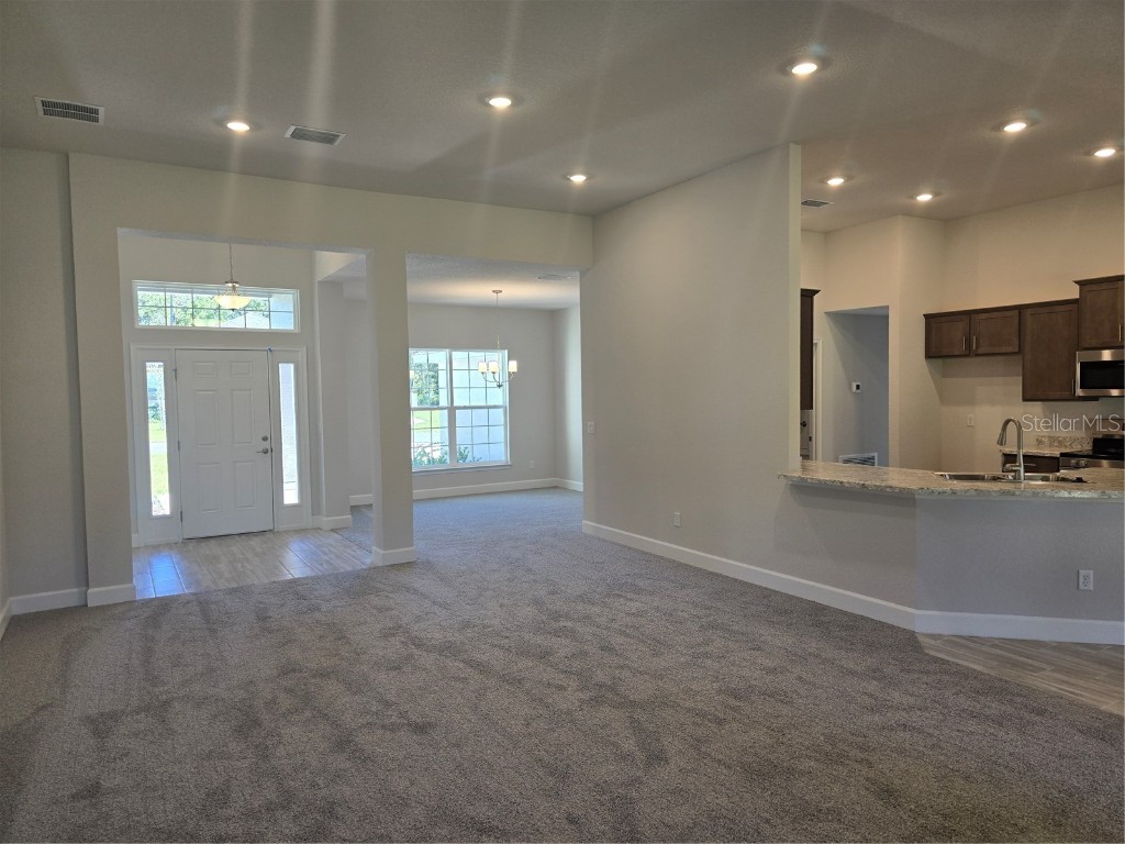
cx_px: 562
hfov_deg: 73.9
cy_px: 422
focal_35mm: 23
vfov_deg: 58.9
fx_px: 747
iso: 80
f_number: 1.7
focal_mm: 6.3
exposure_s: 1/120
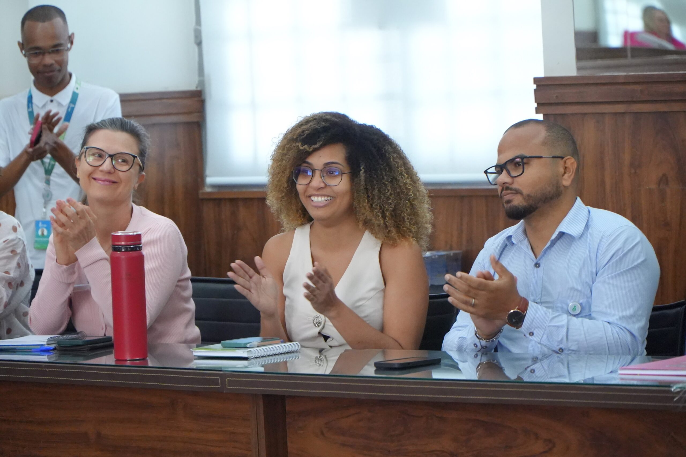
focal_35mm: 156
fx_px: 2973
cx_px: 343
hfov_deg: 13.2
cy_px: 228
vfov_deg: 8.8
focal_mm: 104
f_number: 4
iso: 8000
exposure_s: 1/200
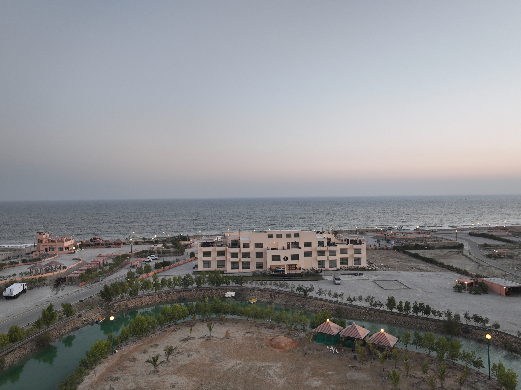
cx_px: 260
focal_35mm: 24
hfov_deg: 71.6
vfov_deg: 56.8
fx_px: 361
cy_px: 195
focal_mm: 12.29
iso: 100
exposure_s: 1/15
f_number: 2.8
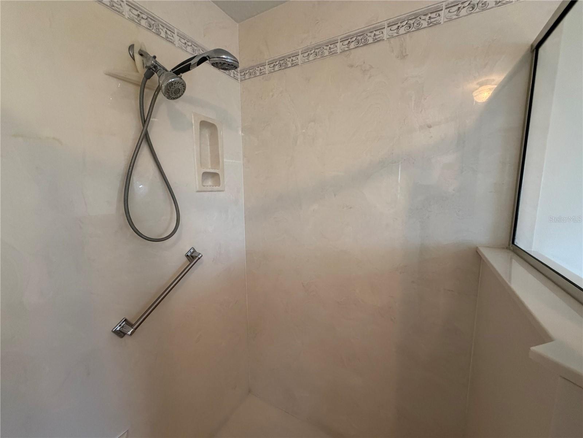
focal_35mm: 14
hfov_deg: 102.1
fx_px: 236
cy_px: 219
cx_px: 292
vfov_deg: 85.7
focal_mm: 2.22
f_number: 2.2
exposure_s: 1/60
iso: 320
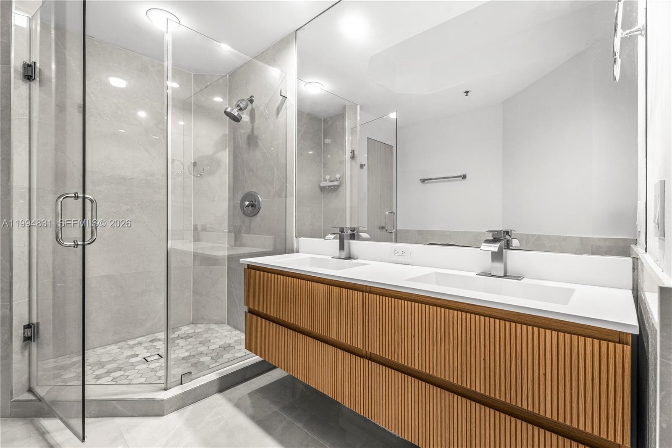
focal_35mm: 16
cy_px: 224
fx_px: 299
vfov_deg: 73.7
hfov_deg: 96.7
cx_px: 336
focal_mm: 16
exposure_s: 1/1.25
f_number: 8
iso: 400
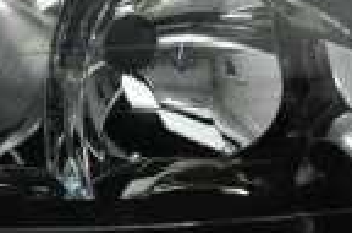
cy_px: -140
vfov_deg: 2.9
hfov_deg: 4.4
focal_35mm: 470
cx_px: 164
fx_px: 4581
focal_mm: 75
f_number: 6.3
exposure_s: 1/60
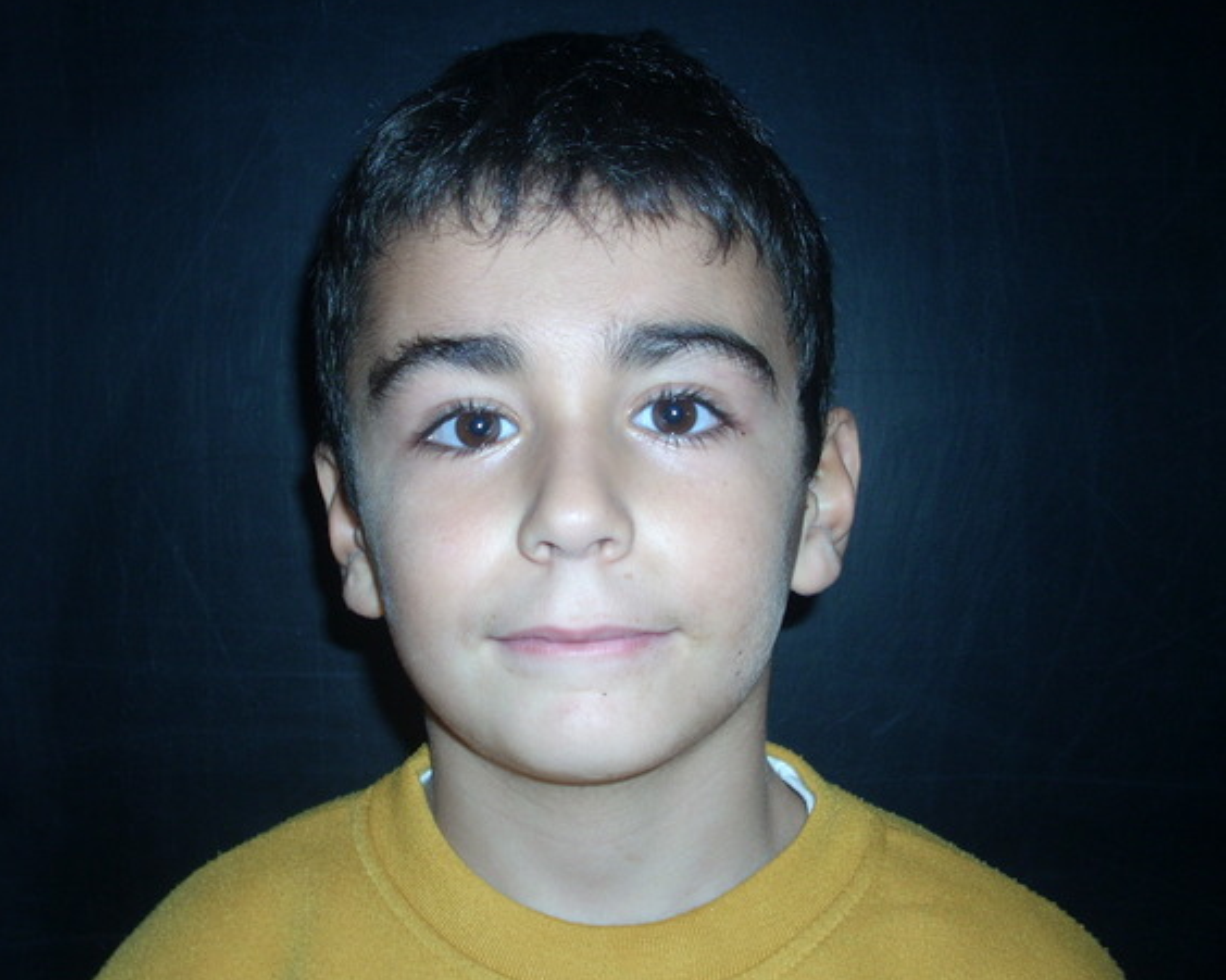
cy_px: 476
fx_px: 1487
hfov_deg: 44.8
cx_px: 572
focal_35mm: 41
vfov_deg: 36.5
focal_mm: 6.2
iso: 64
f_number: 2.8
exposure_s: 1/60
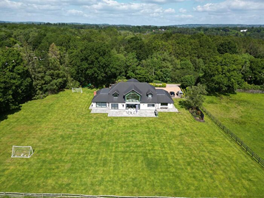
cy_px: 99
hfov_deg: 71.6
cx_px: 132
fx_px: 183
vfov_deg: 56.8
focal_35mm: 24
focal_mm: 6.72
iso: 110
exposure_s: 1/2500
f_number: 1.7
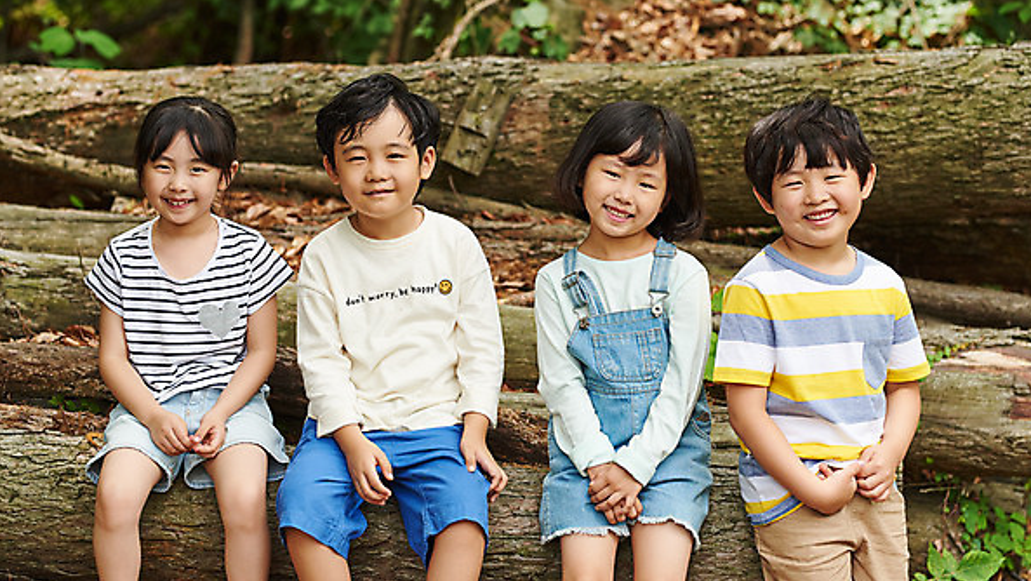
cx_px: 516
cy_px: 261
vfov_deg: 13.5
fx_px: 2461
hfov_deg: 23.7
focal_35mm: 90
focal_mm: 85
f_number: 2.8
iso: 400
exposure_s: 1/1250
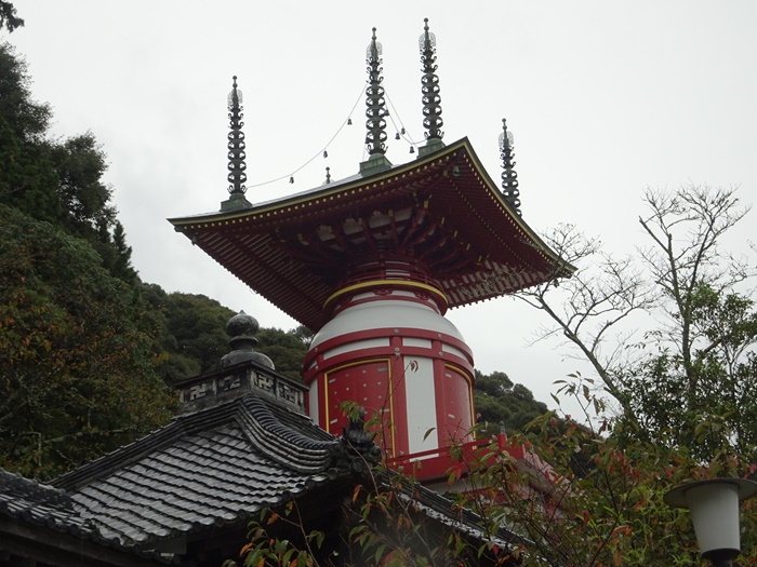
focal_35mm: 70
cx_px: 378
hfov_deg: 27.8
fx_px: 1531
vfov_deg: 21.0
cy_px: 284
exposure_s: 1/200
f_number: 5
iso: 80
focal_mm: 12.01
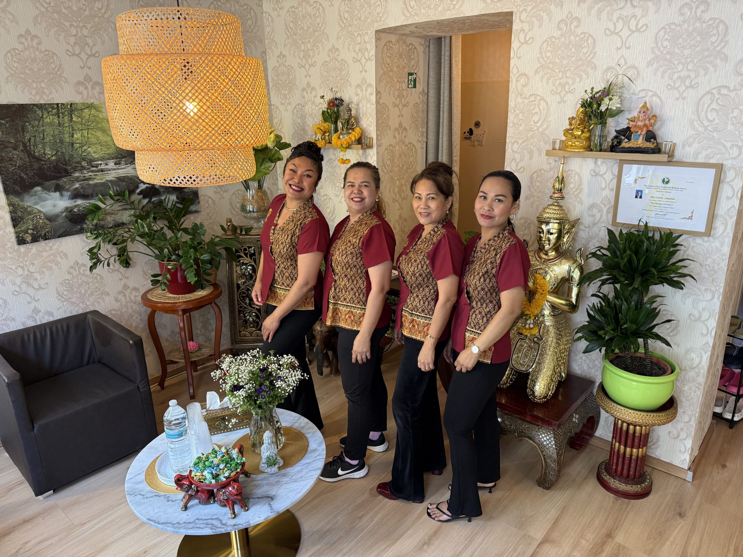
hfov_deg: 71.6
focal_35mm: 24
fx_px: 515
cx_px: 372
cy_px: 278
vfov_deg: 56.8
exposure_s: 1/50
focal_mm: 6.76
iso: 200
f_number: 1.78
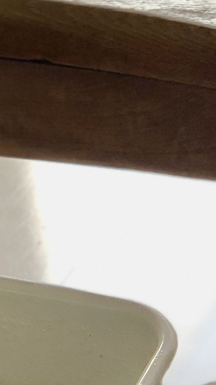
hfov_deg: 4.5
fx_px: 2772
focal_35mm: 272
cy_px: 170
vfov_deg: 7.9
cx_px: 59
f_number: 2.4
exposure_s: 1/60
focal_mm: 6
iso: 20
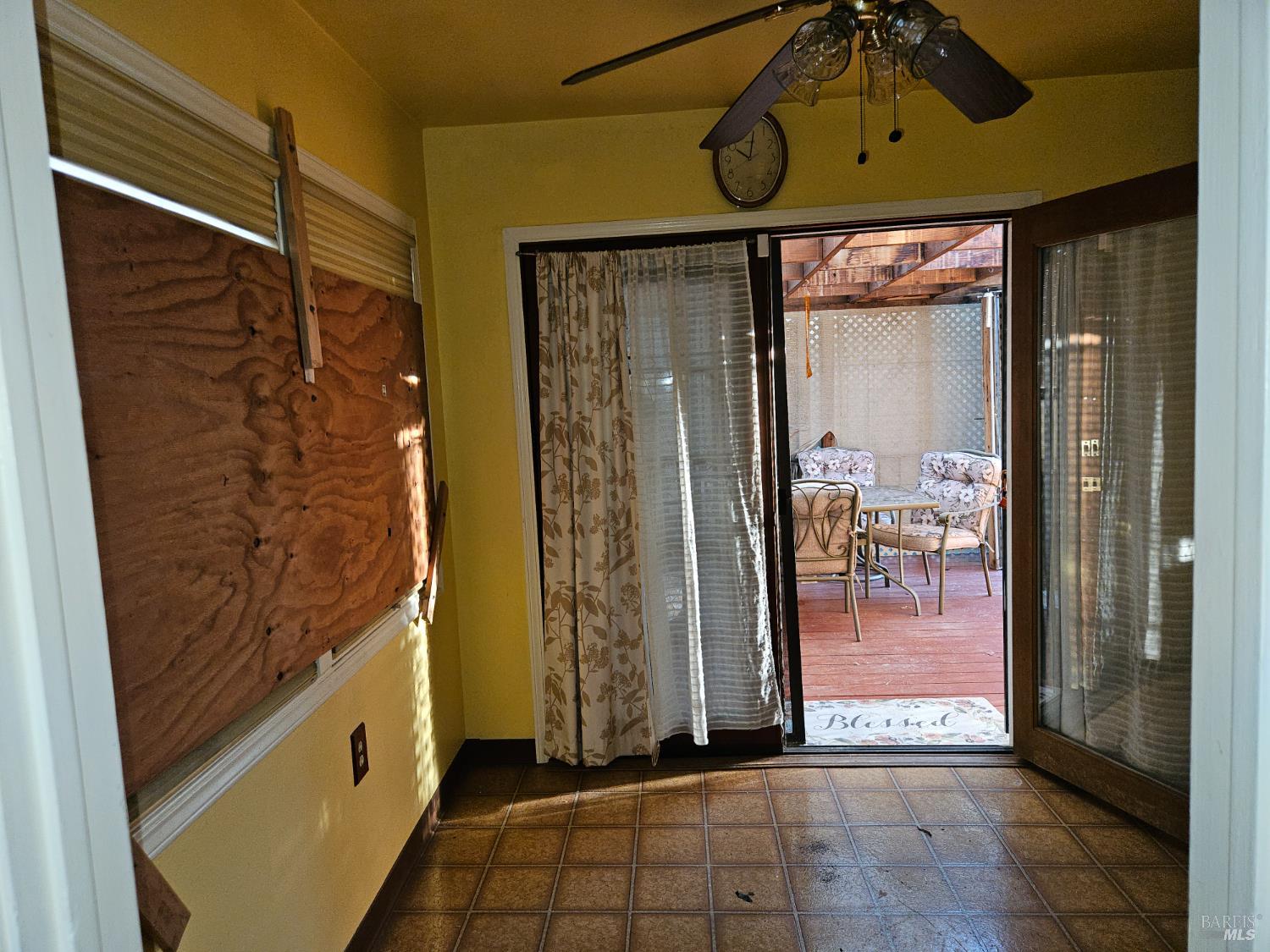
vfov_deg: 58.9
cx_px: 635
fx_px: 844
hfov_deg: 73.9
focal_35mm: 23
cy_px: 476
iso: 100
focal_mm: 5.4
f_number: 1.8
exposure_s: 1/24
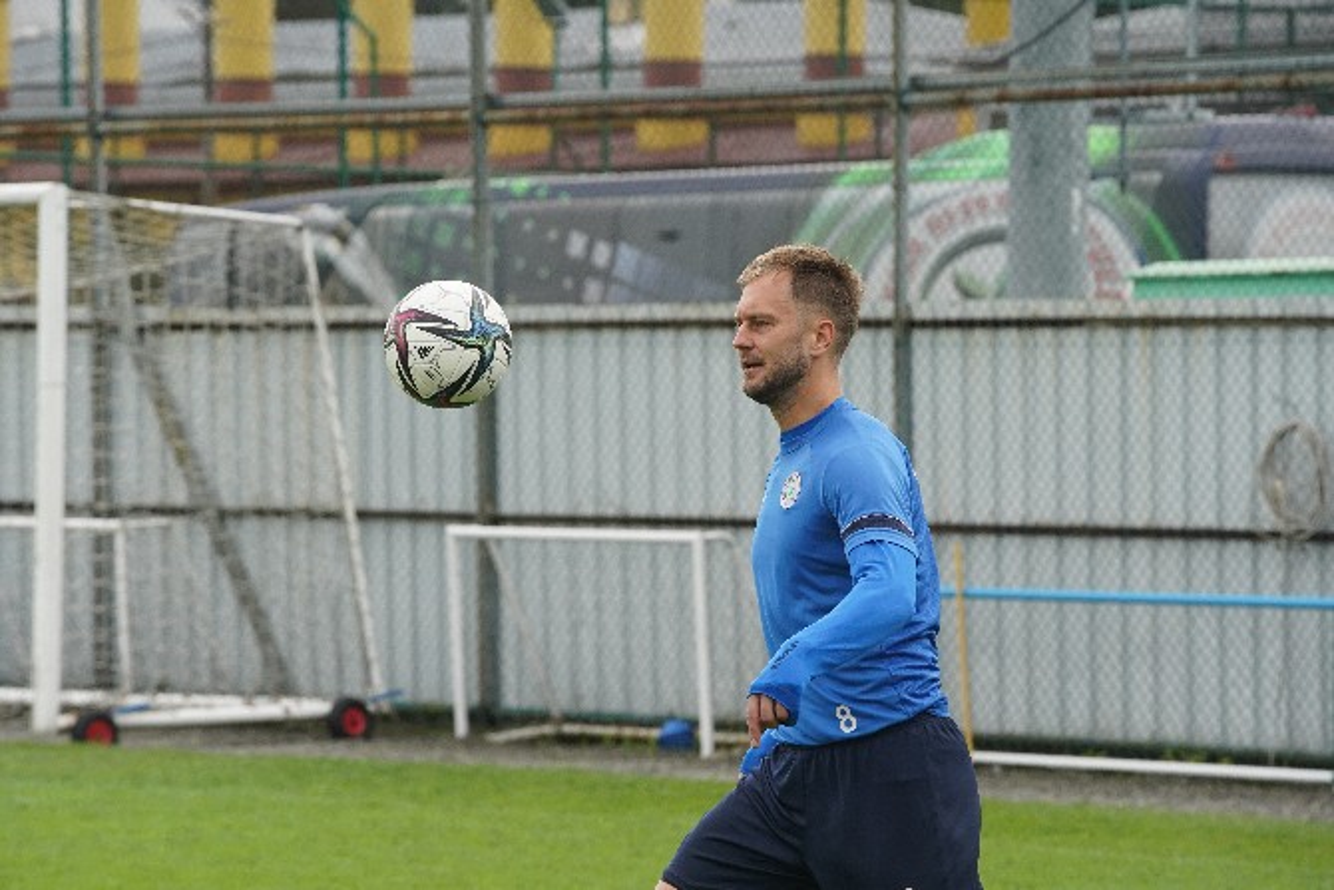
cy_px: 445
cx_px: 667
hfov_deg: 10.3
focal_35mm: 200
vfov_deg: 6.9
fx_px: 7412
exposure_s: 1/2000
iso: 3200
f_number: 8
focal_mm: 200
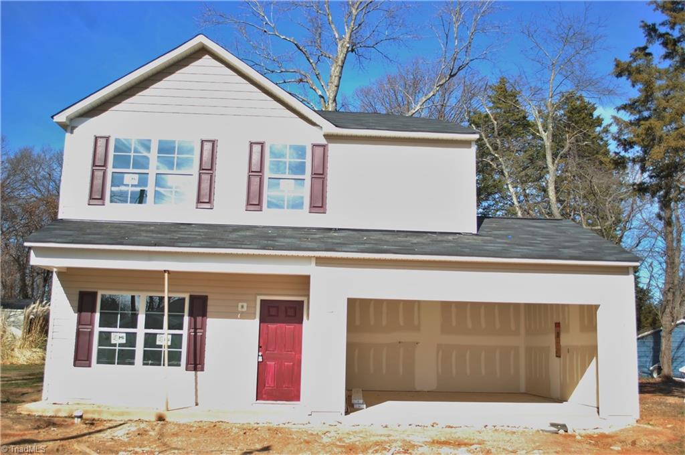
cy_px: 228
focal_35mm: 36
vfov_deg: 36.8
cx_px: 342
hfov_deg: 53.2
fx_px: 684
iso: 200
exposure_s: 1/500
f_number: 11
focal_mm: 24
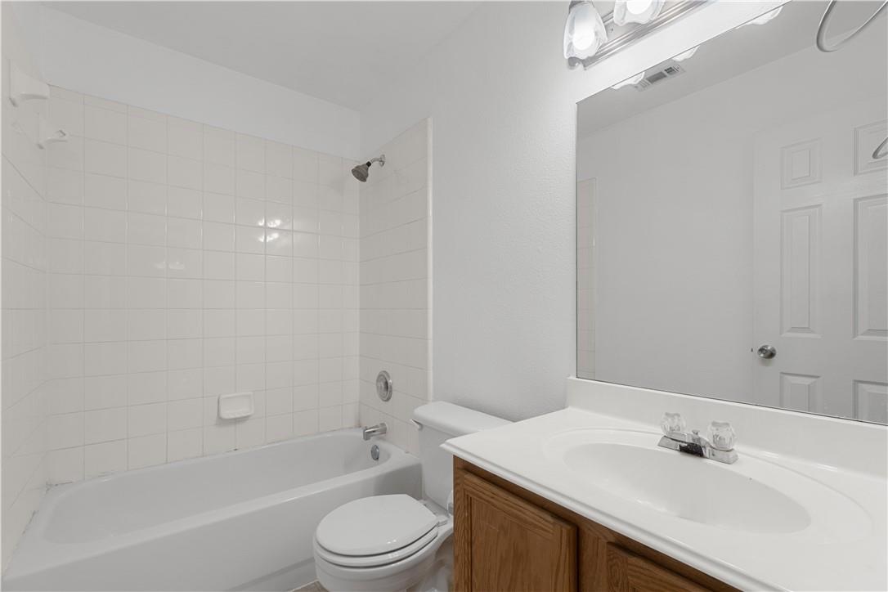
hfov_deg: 100.4
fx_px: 370
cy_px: 296
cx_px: 444
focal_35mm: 15
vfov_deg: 77.3
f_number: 9
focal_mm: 10
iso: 400
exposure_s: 1/8
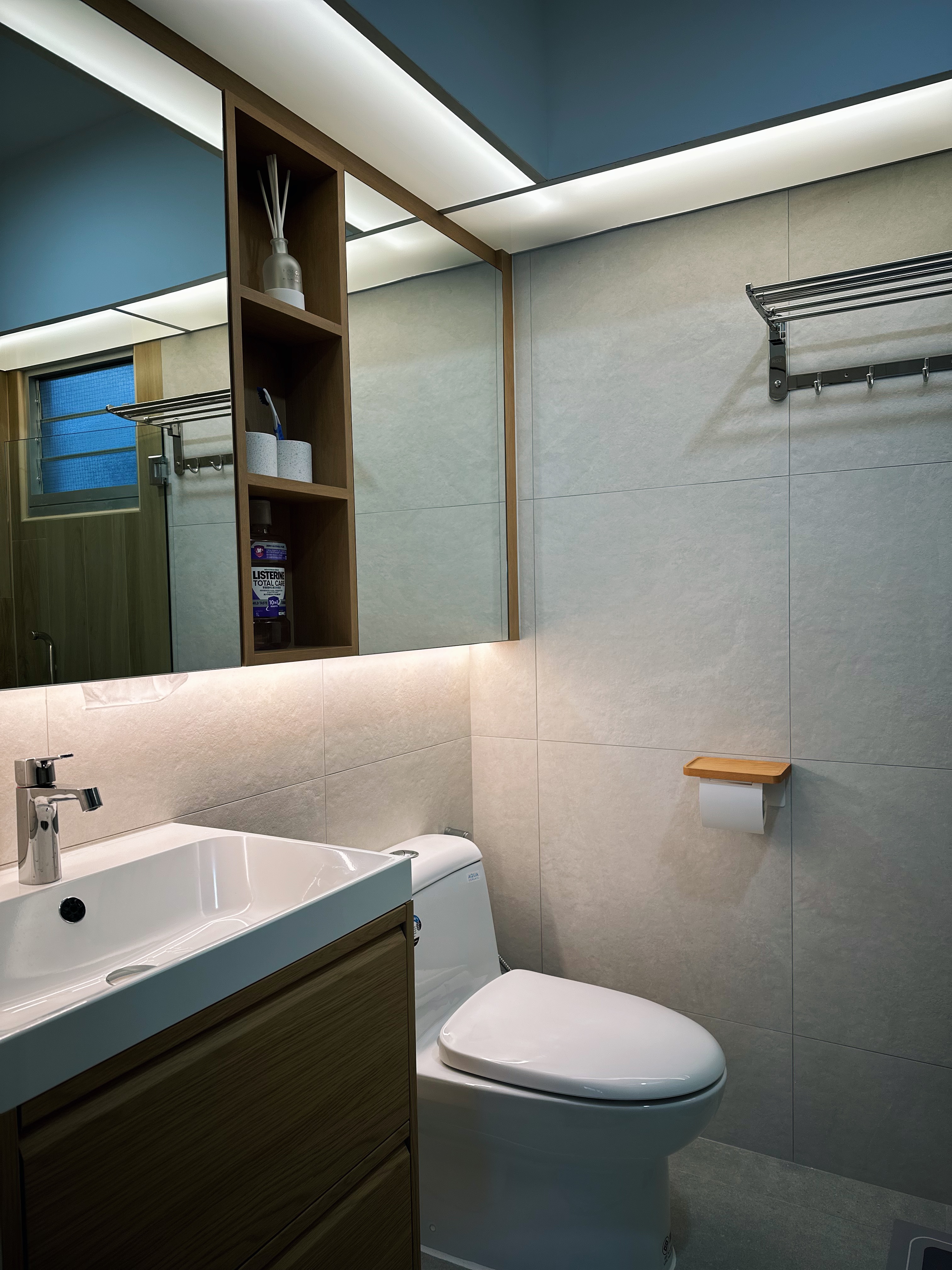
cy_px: 635
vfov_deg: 71.6
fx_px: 880
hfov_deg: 56.8
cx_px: 476
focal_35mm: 24
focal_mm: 6.86
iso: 80
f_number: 1.78
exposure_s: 1/121
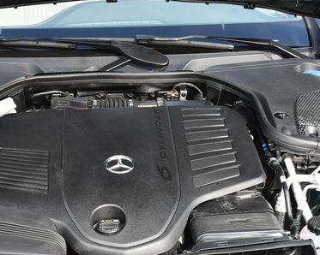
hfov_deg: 26.7
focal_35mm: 71
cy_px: 178
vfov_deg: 21.4
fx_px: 672
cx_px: 124
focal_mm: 22
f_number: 5.6
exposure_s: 1/250
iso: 280
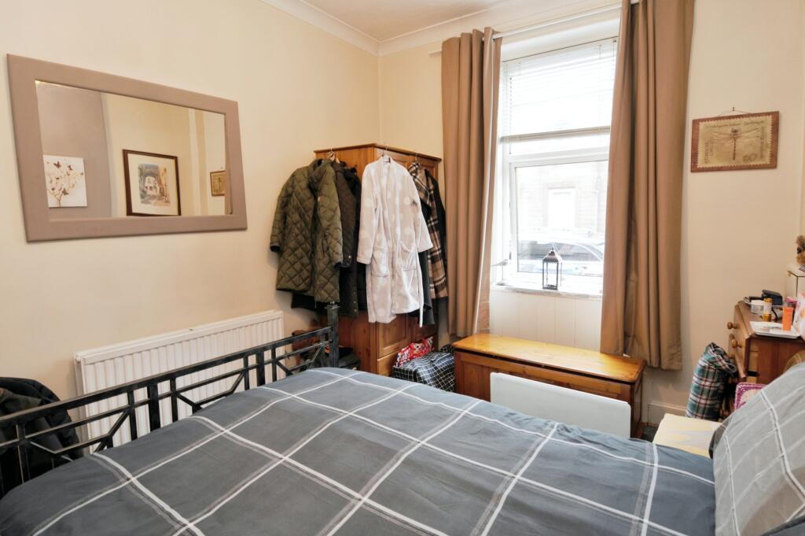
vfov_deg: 67.3
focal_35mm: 18
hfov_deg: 90.0
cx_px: 402
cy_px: 268
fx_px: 402
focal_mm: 12
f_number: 7.1
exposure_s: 1/3
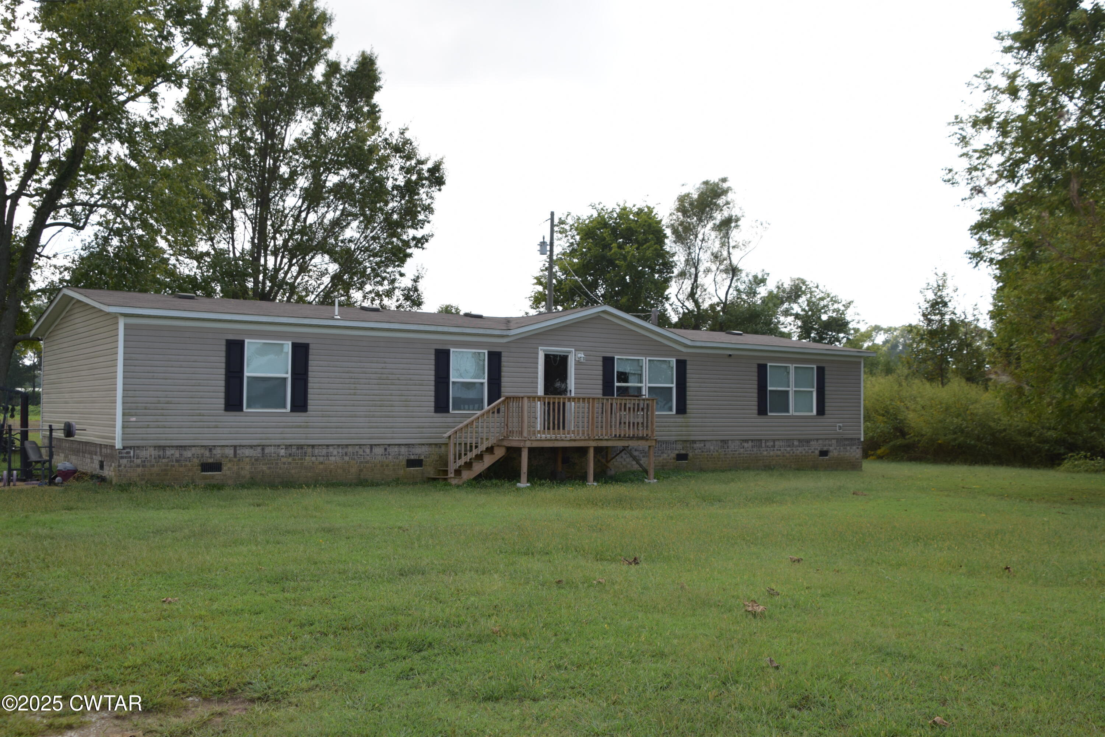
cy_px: 368
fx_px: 1013
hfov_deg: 57.2
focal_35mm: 33
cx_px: 552
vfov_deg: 40.0
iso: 100
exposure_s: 1/200
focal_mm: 22
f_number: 7.1
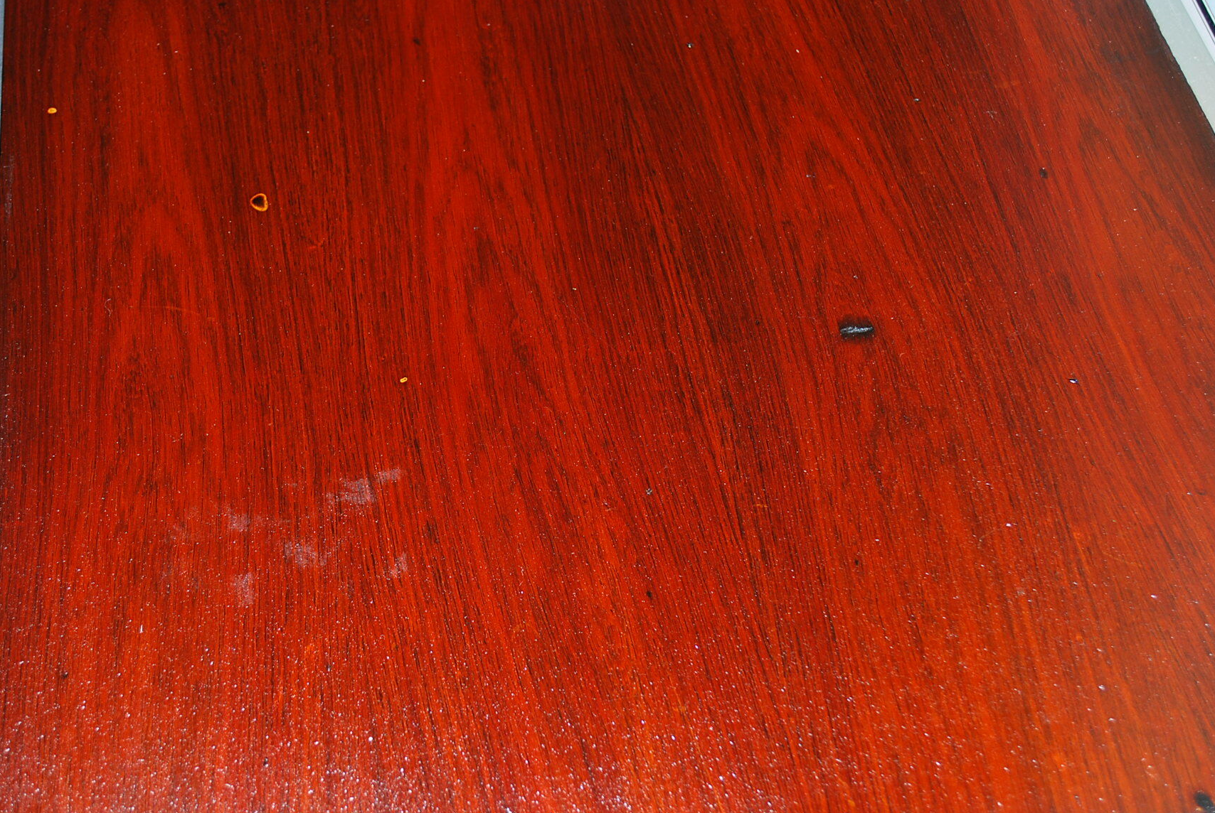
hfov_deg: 38.8
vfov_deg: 26.5
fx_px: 1724
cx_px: 538
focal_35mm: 51
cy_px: 354
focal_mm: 30
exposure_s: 1/60
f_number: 4.8
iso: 200
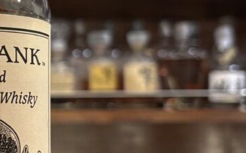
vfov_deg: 14.0
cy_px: 108
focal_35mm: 93
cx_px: -35
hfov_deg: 21.1
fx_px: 623
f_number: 1.6
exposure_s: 1/49
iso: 500
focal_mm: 5.96
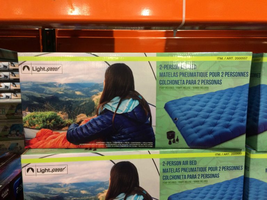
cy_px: 100
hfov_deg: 61.7
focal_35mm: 29
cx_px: 134
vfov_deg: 48.2
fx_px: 224
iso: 250
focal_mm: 4.15
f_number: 2.2
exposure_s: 1/30
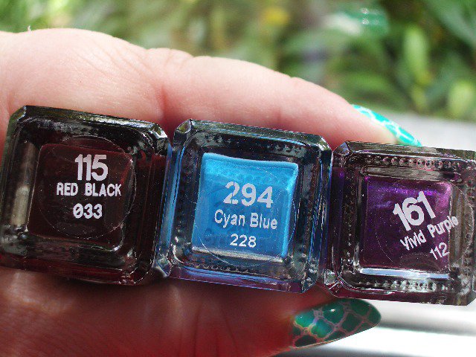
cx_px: 238
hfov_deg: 31.2
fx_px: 853
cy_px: 178
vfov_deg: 23.7
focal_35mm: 62
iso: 100
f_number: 3.5
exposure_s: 1/60
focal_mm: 10.2
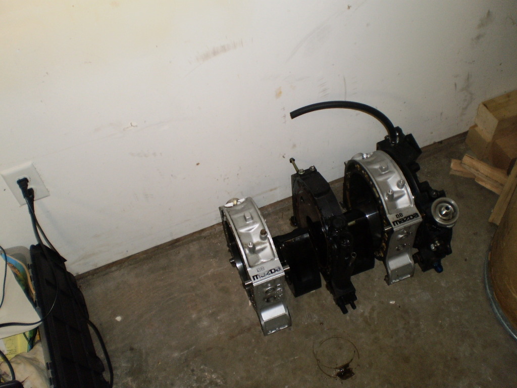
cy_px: 194
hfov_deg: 51.4
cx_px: 258
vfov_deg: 39.7
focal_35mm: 36
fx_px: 538
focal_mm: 6.3
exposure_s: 1/30
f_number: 3.1
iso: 125
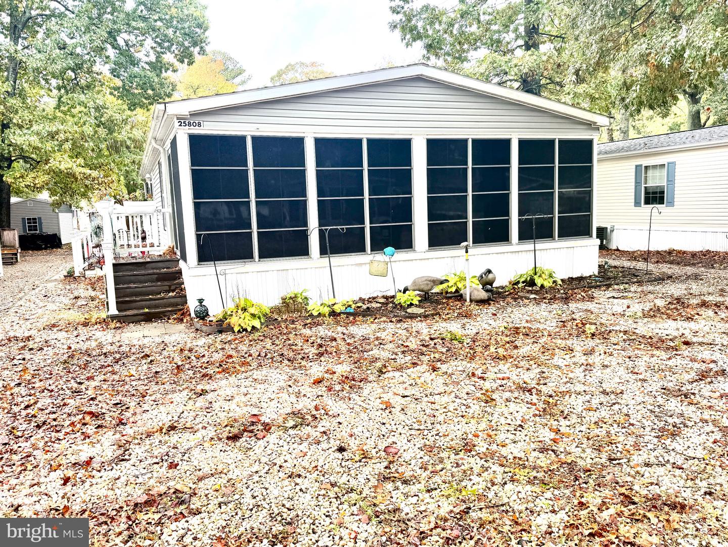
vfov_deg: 56.8
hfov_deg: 71.6
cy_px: 274
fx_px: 505
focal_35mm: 24
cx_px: 364
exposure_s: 1/547
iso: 80
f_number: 1.78
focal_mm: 6.76
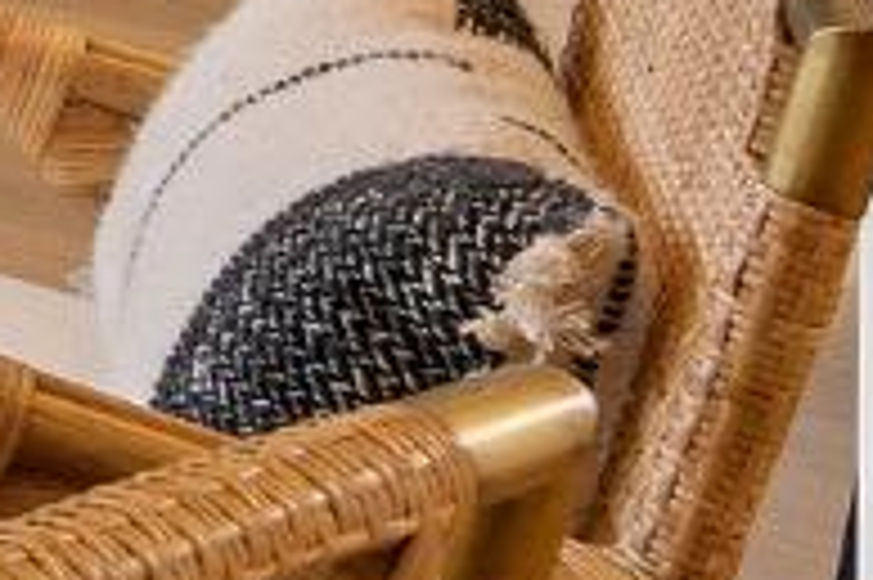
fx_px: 3004
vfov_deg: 9.8
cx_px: -2218
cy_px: -776
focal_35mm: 124
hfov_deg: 9.4
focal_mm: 16
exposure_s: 1/30
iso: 320
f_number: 9
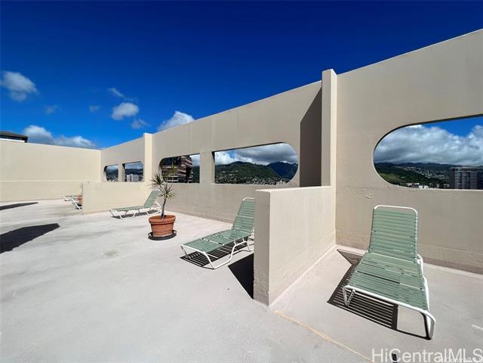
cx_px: 242
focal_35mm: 13
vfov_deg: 89.9
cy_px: 182
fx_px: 181
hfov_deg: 106.2
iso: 32
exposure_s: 1/4219
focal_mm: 1.57
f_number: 1.8
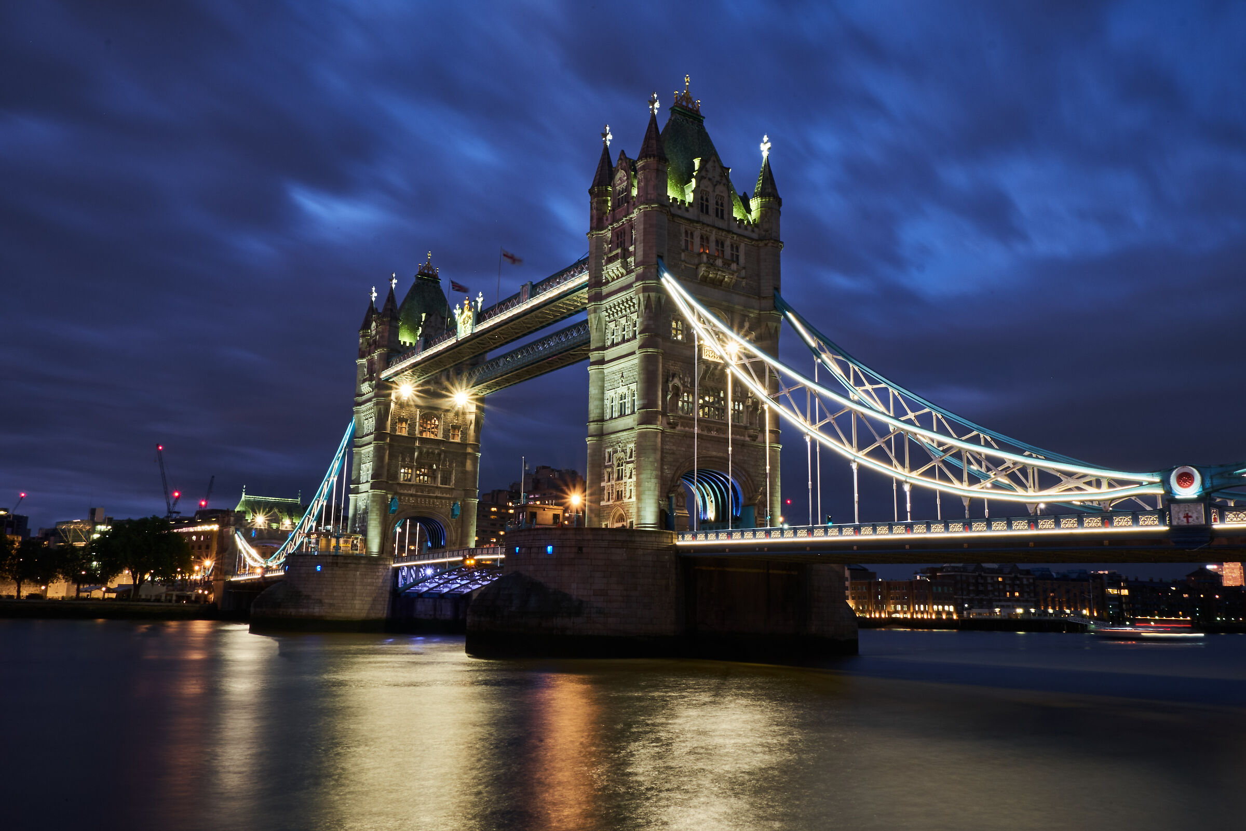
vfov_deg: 46.4
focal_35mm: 28
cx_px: 623
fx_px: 969
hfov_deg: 65.5
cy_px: 416
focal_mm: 18.6
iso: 200
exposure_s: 15
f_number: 22
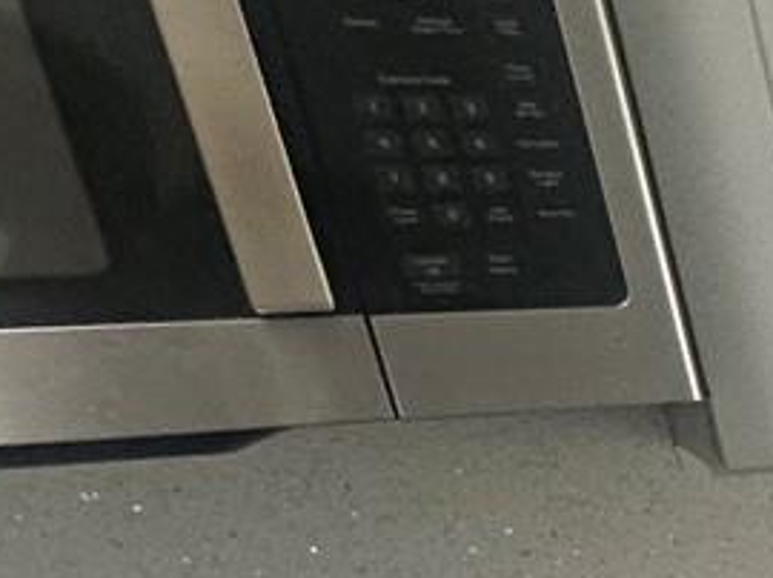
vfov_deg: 16.2
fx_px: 1852
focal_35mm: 83
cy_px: 881
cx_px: 1978
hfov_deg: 13.8
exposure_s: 1/120
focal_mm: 2.22
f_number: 2.2
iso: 125
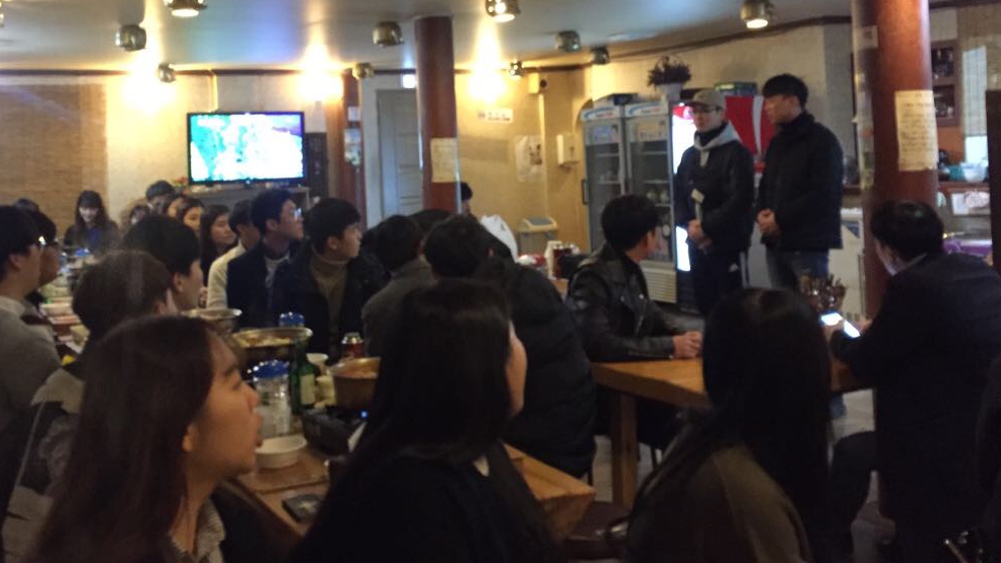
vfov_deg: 28.6
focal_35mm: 41
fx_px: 1088
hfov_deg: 49.3
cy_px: 142
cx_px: 436
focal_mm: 4.15
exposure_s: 1/15
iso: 400
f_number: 2.2
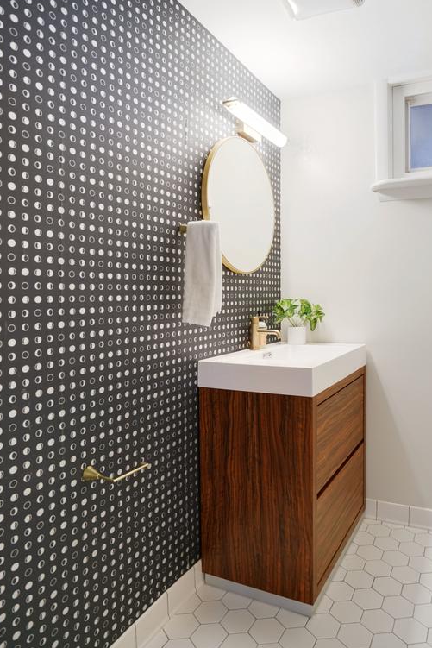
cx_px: 284
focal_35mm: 23
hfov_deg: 54.2
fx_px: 414
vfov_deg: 76.0
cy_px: 300
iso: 1250
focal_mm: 16
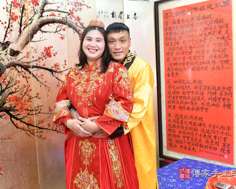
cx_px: 120
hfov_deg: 45.8
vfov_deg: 37.3
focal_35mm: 40
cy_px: 93
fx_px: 279
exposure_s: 1/200
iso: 1000
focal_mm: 35
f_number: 4.5
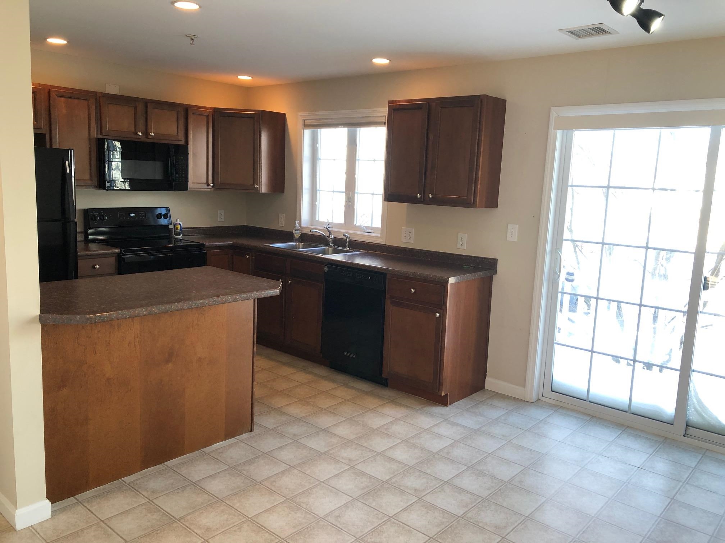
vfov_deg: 49.7
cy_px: 272
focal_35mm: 28
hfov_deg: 63.4
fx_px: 586
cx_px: 362
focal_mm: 3.99
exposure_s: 1/40
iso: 25
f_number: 1.8
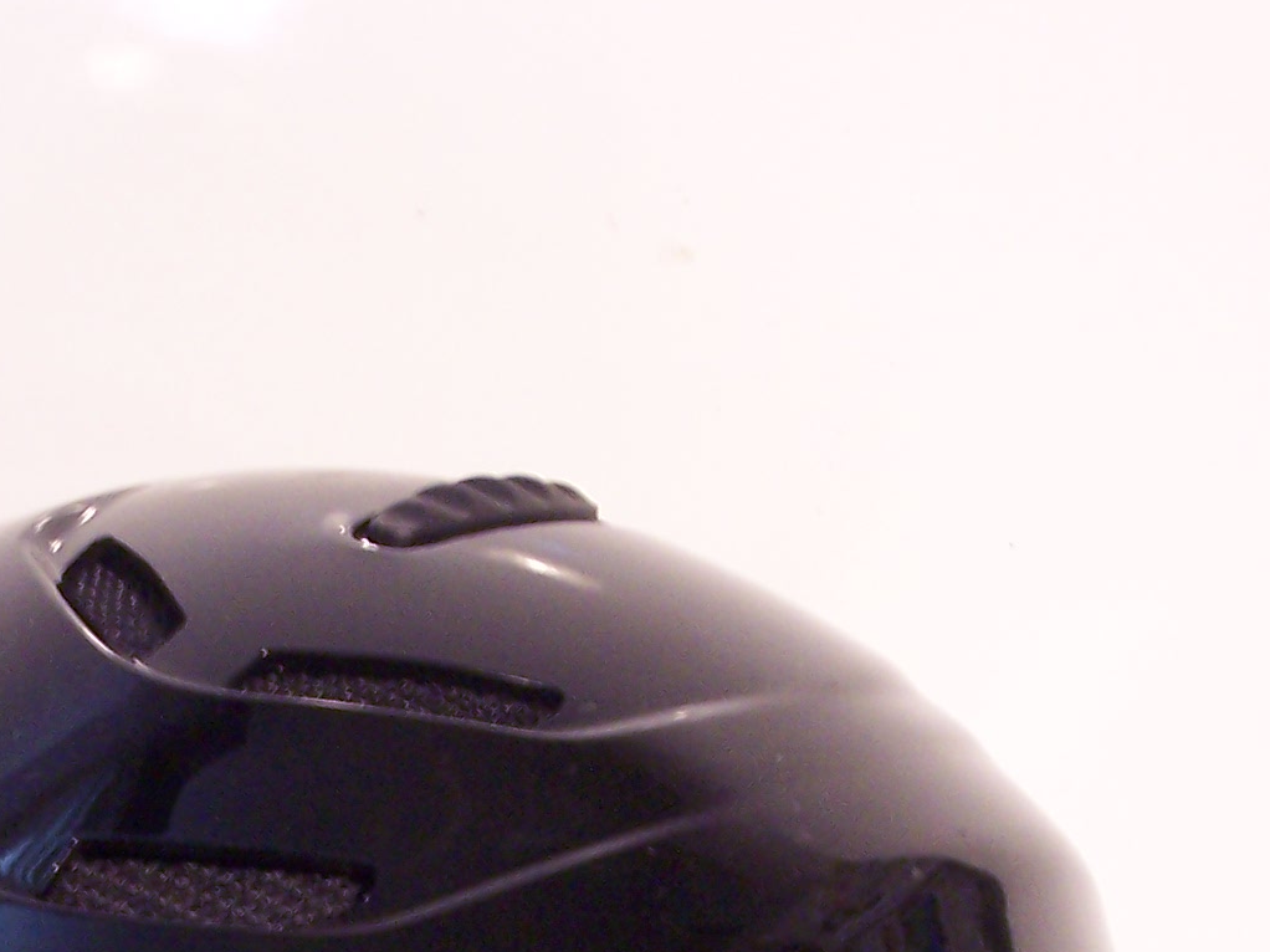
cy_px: 1265
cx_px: 30
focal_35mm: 109
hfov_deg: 17.7
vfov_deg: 13.1
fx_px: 3998
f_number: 3.4
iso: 200
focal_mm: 8
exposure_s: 1/8
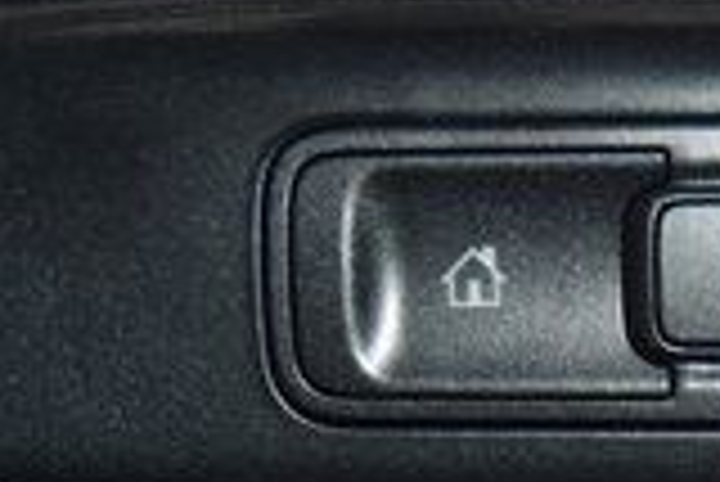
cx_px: 1071
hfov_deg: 11.3
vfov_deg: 7.6
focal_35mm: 174
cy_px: 894
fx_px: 3483
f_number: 3.8
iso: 500
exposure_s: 1/40
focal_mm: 29
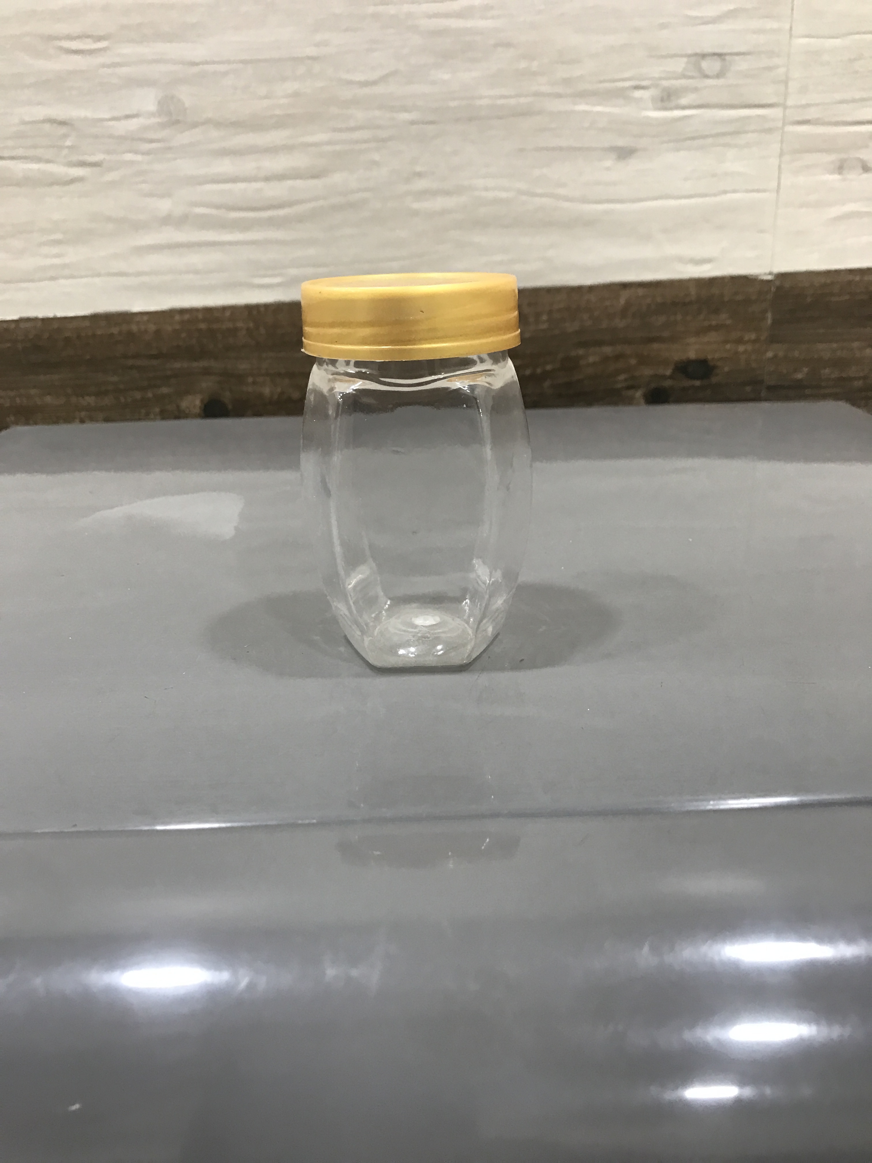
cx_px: 436
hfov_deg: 49.7
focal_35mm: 28
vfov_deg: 63.4
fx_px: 940
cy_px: 582
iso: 40
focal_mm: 3.99
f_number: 1.8
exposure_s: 1/25
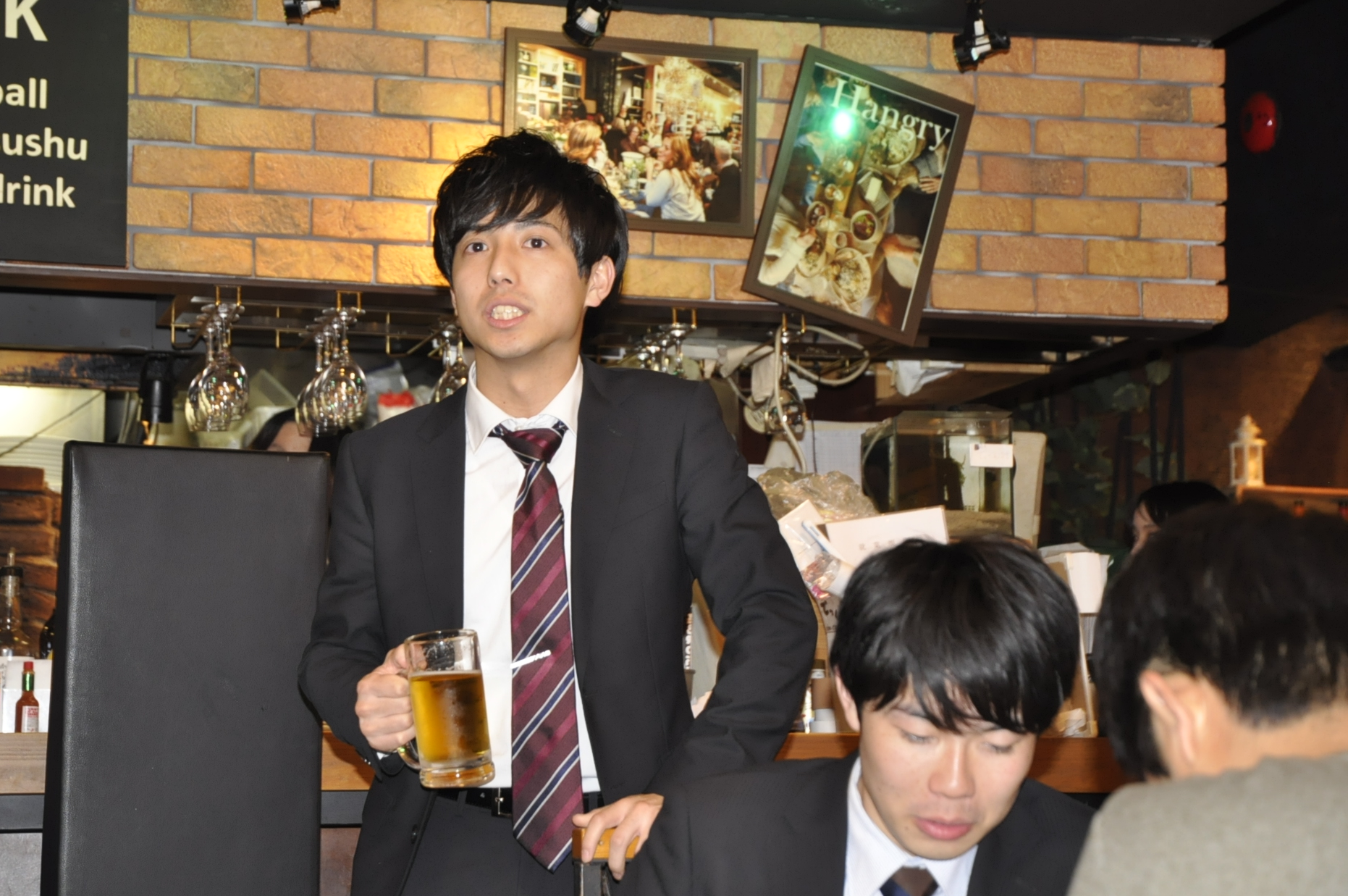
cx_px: 588
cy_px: 475
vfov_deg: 17.9
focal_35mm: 76
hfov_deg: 26.7
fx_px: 2843
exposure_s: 1/60
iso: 800
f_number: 3.5
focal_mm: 44
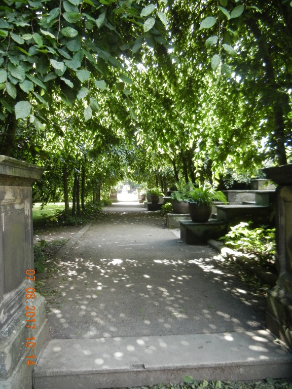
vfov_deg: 60.0
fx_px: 337
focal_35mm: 30
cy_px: 194
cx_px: 146
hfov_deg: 46.8
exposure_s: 1/250
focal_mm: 5.4
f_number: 3.5
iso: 468
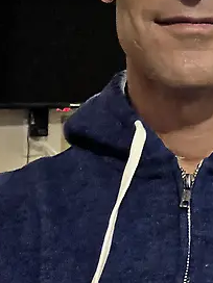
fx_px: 541
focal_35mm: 66
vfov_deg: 28.6
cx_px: 171
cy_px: 47
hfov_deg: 22.0
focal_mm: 2.87
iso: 1250
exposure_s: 1/15
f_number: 2.2
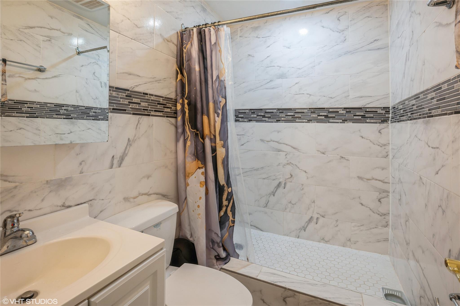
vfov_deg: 72.0
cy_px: 153
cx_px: 230
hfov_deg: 95.0
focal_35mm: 16
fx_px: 211
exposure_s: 1/4
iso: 200
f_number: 11
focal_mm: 16.5
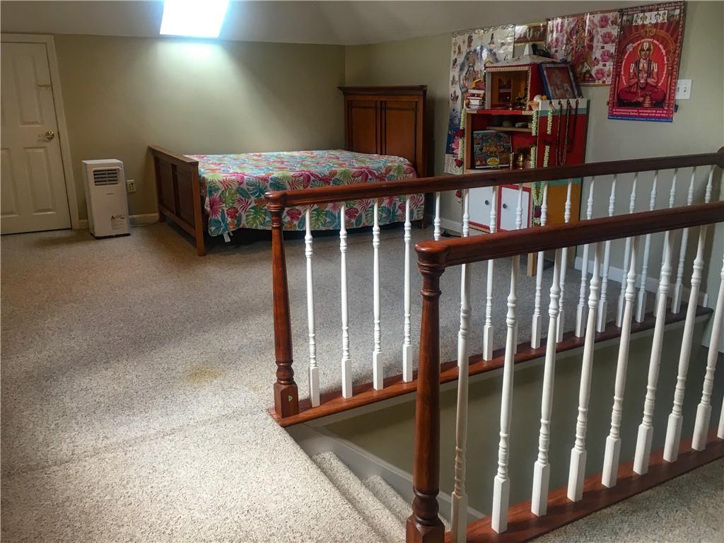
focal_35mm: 29
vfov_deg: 48.2
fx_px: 607
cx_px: 362
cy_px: 272
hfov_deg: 61.7
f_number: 2.2
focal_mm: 4.15
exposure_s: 1/30
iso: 50
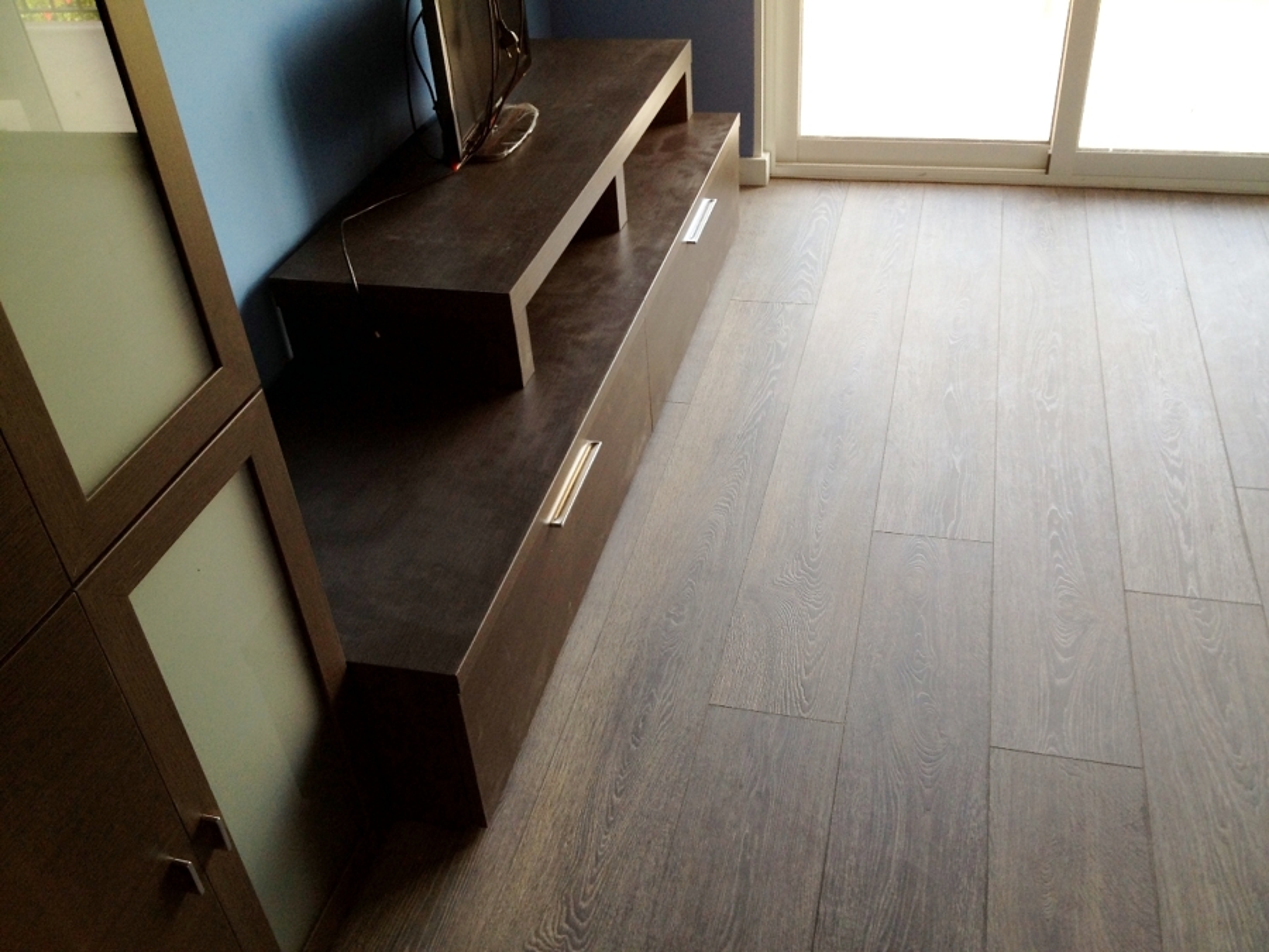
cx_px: 634
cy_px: 476
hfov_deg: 52.6
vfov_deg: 40.7
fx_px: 1283
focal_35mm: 35
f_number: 2.4
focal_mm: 4.28
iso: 80
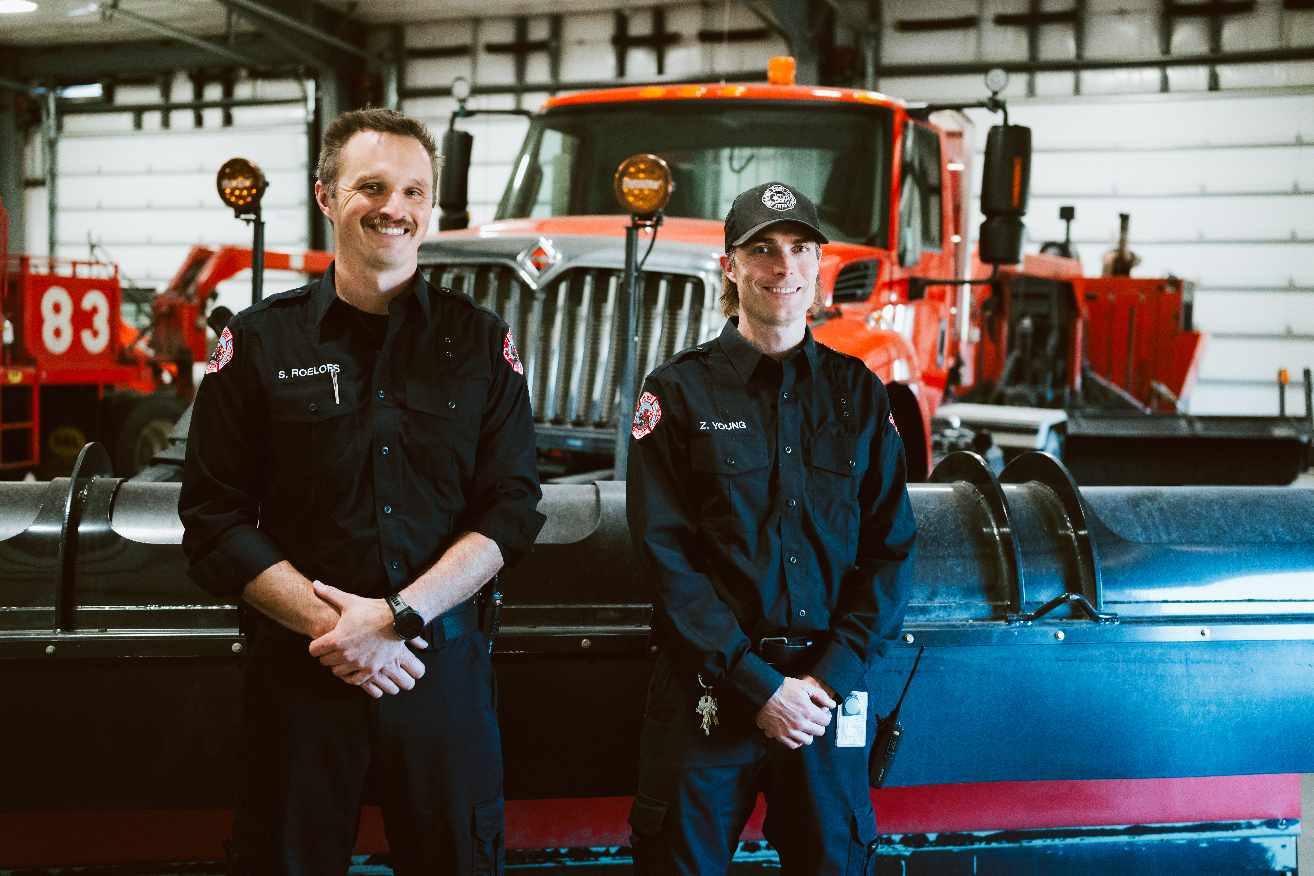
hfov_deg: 45.4
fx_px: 1569
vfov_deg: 31.2
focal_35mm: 43
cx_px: 657
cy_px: 438
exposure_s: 1/250
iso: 5000
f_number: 2.5
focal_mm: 43
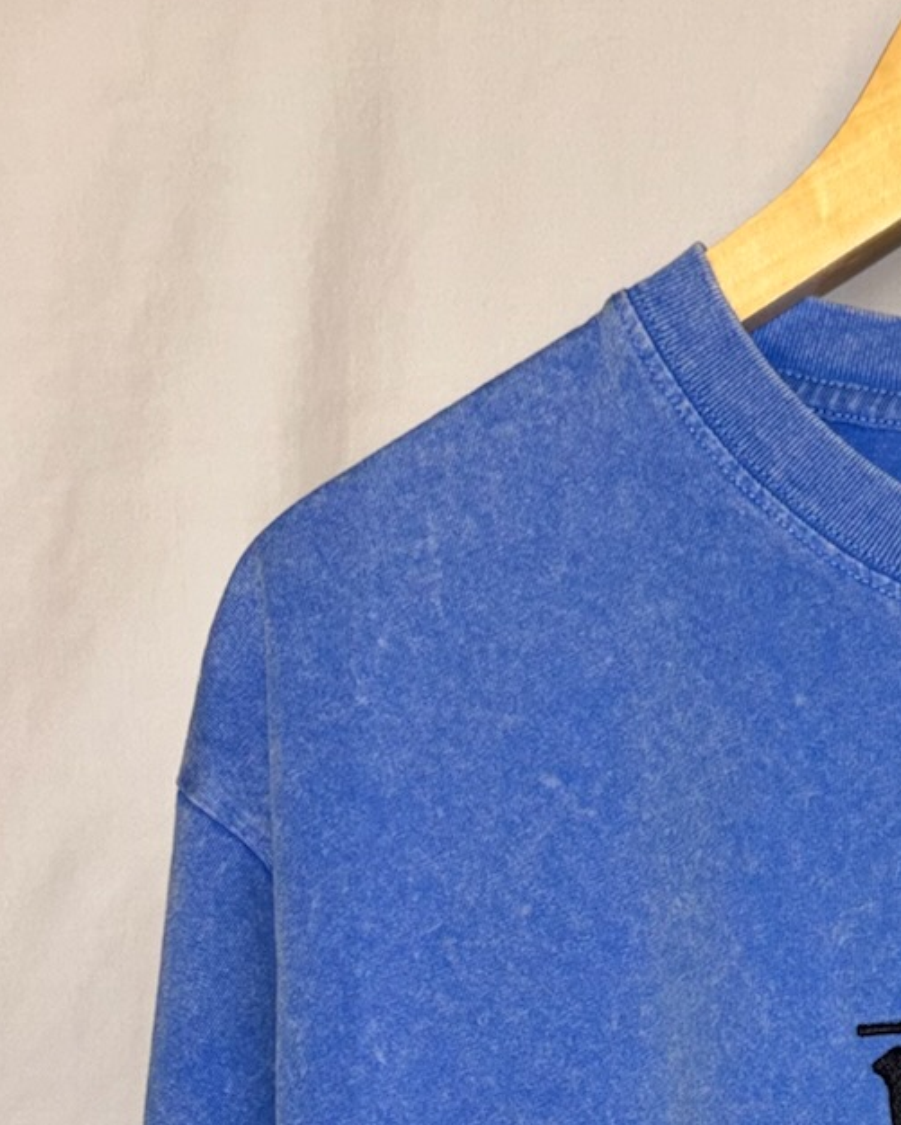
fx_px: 2766
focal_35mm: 83
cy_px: 1655
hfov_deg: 17.4
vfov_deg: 20.1
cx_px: 1156
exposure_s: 1/27
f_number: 1.6
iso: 40
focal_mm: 5.96
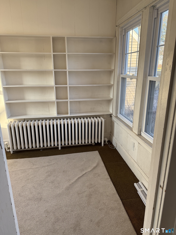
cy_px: 118
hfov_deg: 56.8
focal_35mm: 24
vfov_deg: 71.6
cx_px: 88
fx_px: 163
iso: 125
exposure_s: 1/243
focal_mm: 6.76
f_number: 1.78
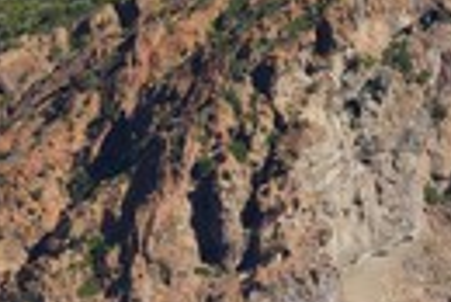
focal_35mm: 339
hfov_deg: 6.1
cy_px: 66
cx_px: 21
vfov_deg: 4.1
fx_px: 4252
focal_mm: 105
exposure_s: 1/640
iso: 400
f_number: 11
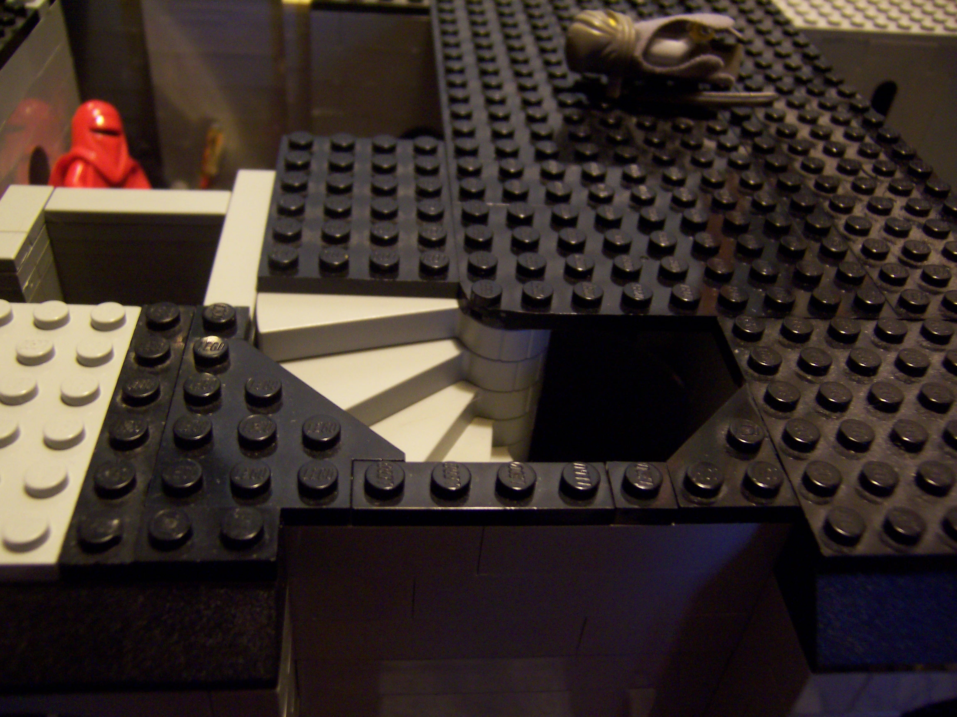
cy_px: 358
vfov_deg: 42.9
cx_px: 478
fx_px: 912
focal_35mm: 33
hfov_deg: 55.4
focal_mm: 5.5
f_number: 2.8
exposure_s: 1/8
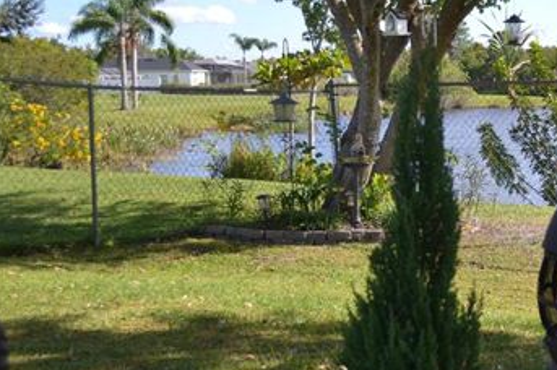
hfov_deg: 26.2
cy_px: 222
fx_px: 1144
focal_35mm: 74
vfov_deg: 18.4
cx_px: 530
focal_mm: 24
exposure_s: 1/400
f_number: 4
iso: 100
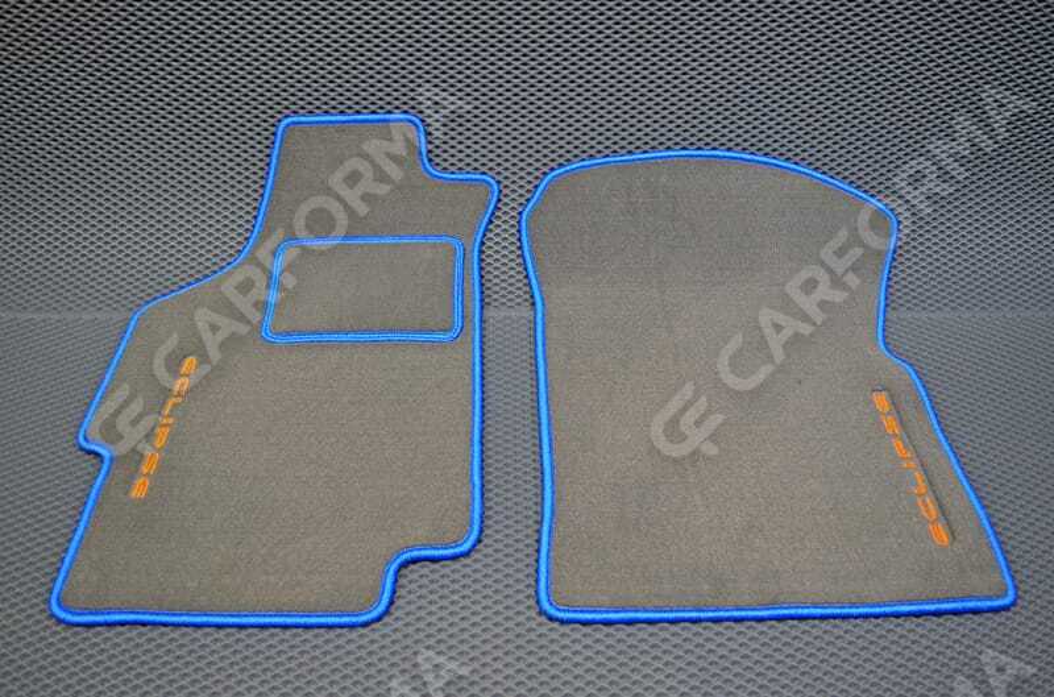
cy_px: 348
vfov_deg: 41.5
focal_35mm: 32
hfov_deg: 59.6
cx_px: 527
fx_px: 920
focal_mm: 21
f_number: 3.8
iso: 1100
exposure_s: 1/30
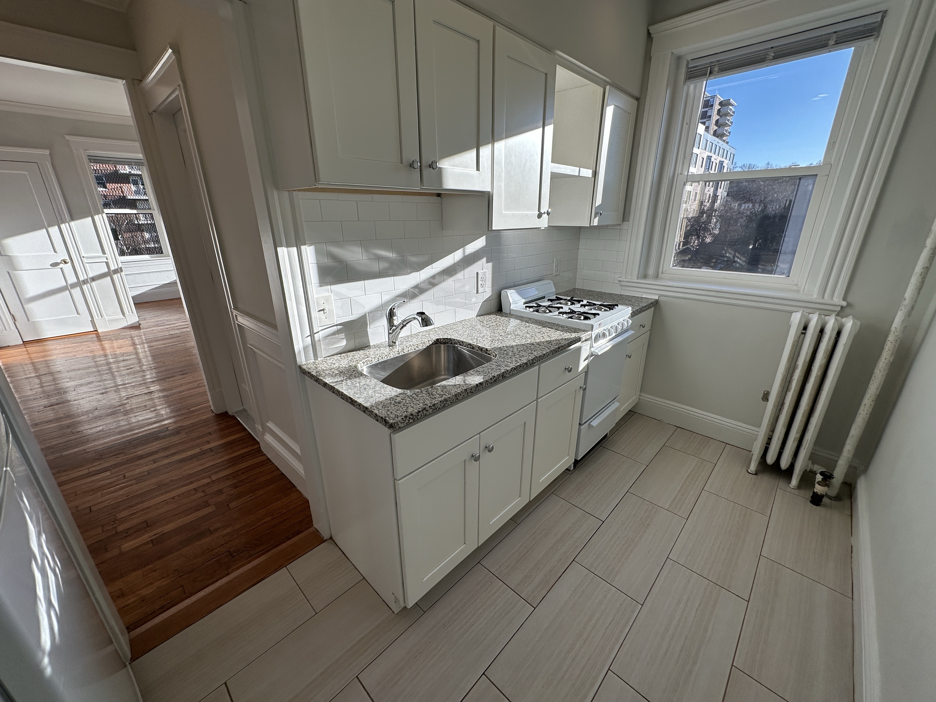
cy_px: 351
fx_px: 379
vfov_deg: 85.7
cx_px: 468
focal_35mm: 14
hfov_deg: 102.1
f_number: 2.2
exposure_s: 1/509
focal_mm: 2.22
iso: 40
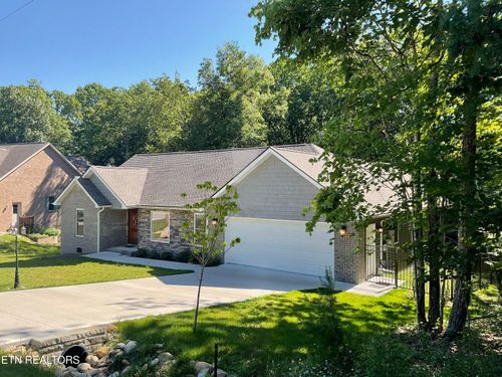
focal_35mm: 29
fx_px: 421
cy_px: 188
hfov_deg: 61.7
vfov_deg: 48.2
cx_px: 251
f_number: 1.8
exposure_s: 1/495
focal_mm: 3
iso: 16
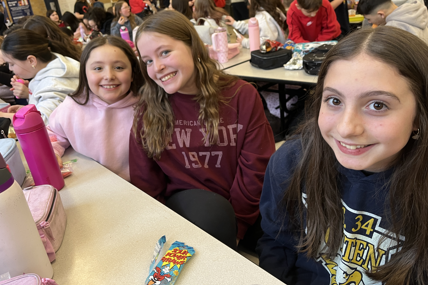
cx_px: 208
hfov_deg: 65.5
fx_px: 333
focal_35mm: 28
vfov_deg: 46.2
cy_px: 120
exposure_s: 1/60
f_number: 1.6
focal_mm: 5.1
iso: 125
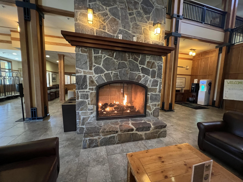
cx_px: 122
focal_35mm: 13
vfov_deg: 89.9
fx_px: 91
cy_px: 91
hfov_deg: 106.2
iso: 1000
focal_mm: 1.57
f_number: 1.8
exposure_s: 1/40
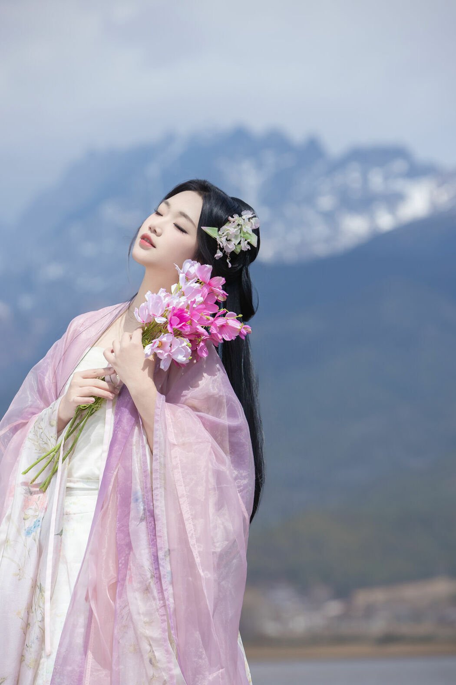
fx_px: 2698
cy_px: 342
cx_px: 228
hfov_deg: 9.7
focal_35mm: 142
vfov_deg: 14.4
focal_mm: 142
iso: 100
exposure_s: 1/1250
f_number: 5
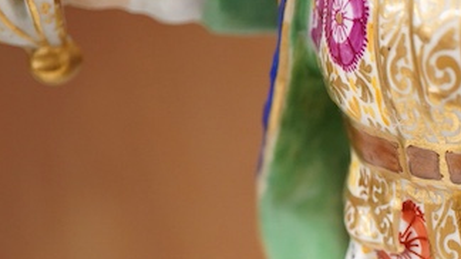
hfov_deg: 15.5
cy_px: 225
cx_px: 629
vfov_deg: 9.2
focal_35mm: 131
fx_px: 1601
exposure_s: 1/125
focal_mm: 30
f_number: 7.1
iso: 1250
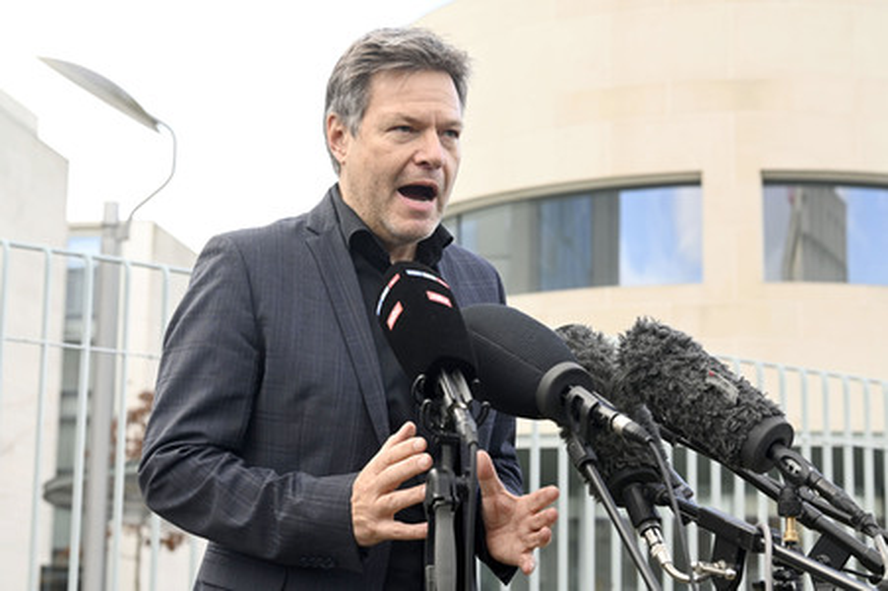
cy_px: 296
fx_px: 1725
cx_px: 444
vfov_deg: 19.4
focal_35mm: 70
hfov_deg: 28.9
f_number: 7.1
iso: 1250
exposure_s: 1/500
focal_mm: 70
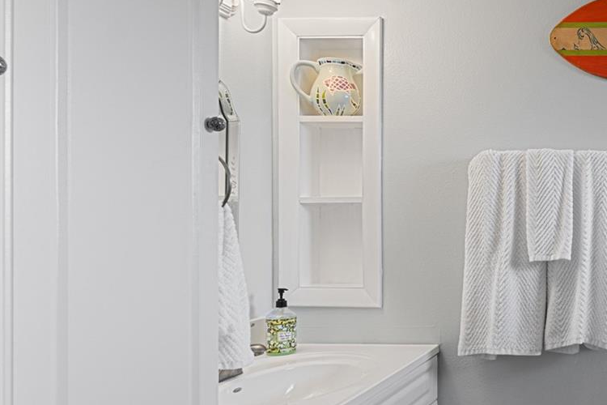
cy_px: 210
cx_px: 620
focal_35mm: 32
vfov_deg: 41.1
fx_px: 540
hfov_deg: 47.6
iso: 100
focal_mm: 10
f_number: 9
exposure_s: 1/1.25
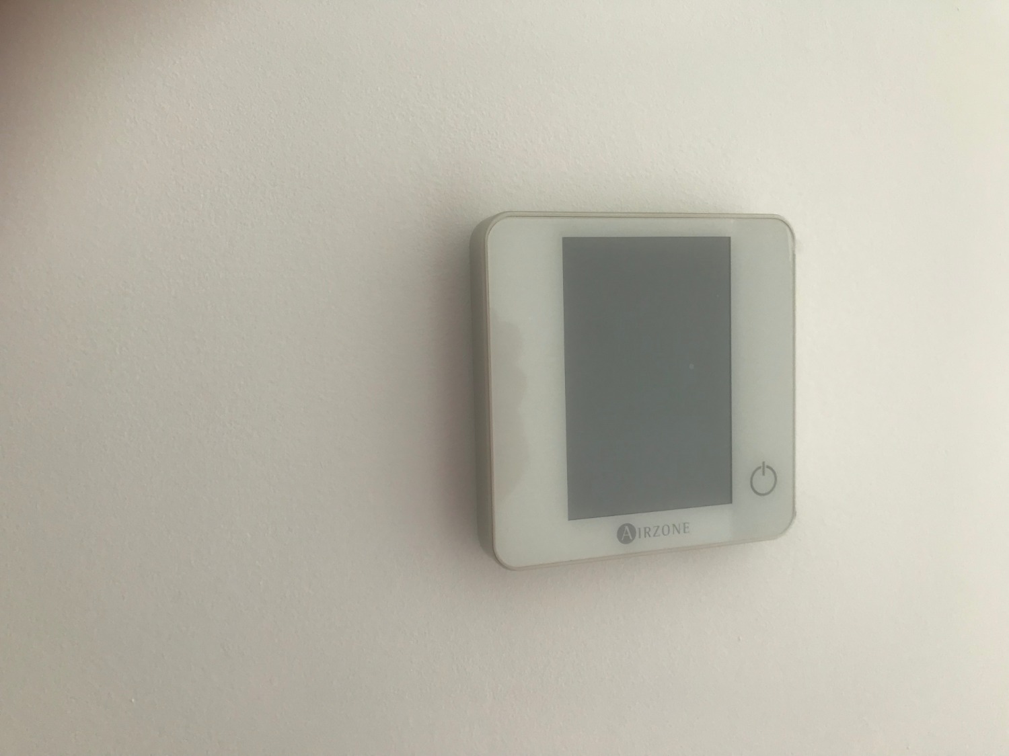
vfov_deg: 49.7
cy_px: 378
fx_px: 816
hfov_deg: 63.4
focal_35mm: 28
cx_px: 504
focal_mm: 3.99
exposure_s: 1/660
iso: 20
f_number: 1.8
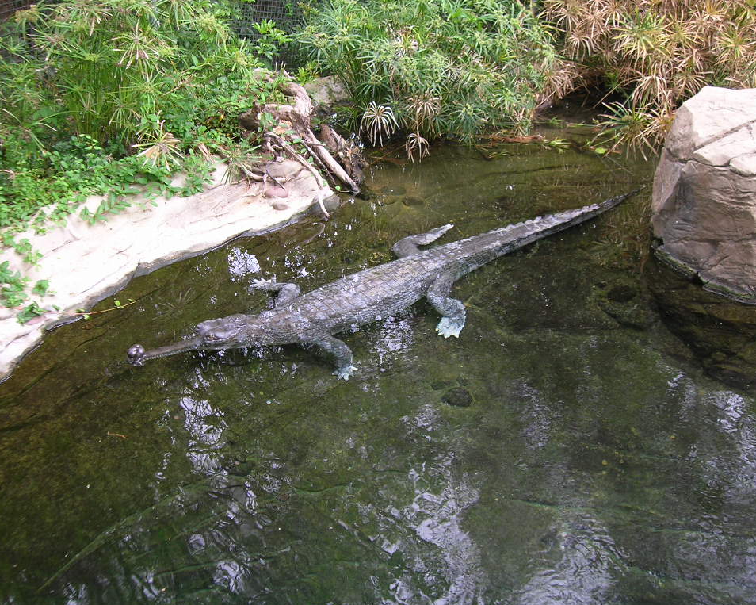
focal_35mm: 44
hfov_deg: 42.0
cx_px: 374
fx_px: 984
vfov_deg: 34.1
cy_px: 304
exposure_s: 1/33.5
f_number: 3.1
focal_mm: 7
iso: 50
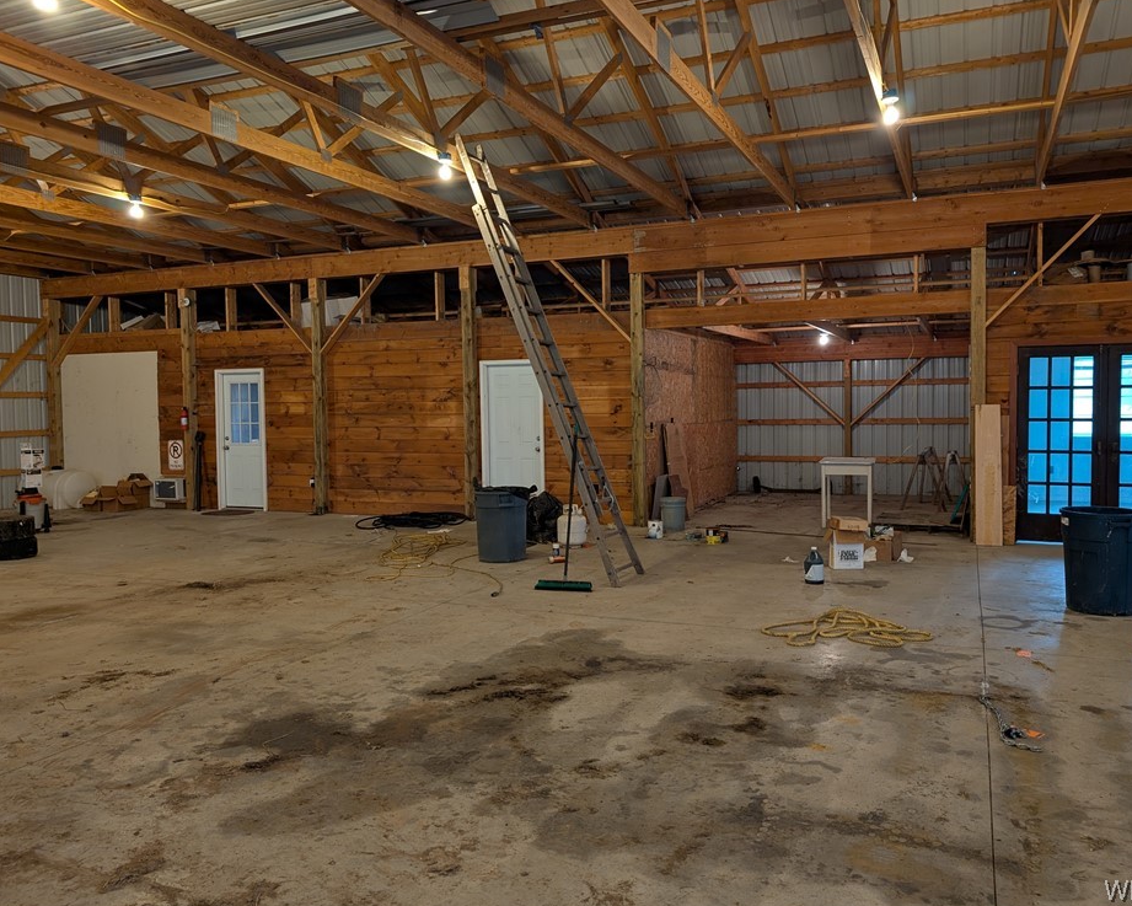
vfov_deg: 54.9
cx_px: 605
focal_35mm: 26
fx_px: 871
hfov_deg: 65.9
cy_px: 446
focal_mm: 6.9
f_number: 1.68
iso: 124
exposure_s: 1/24
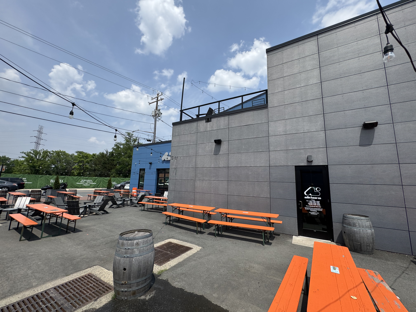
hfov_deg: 102.1
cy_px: 156
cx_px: 208
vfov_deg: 85.7
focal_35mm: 14
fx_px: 168
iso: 50
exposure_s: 1/1976
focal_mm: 2.22
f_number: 2.2
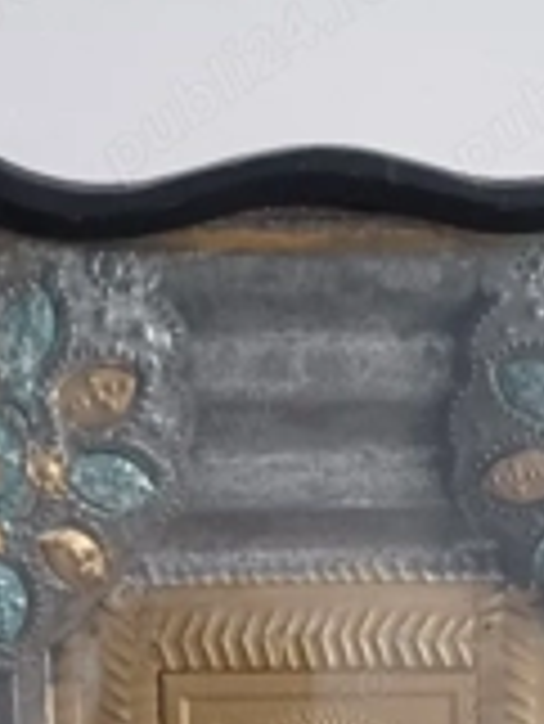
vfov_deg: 28.0
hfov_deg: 23.6
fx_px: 1297
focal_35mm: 62
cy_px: 823
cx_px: 337
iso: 1000
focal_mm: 4.6
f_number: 1.8
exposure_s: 1/20
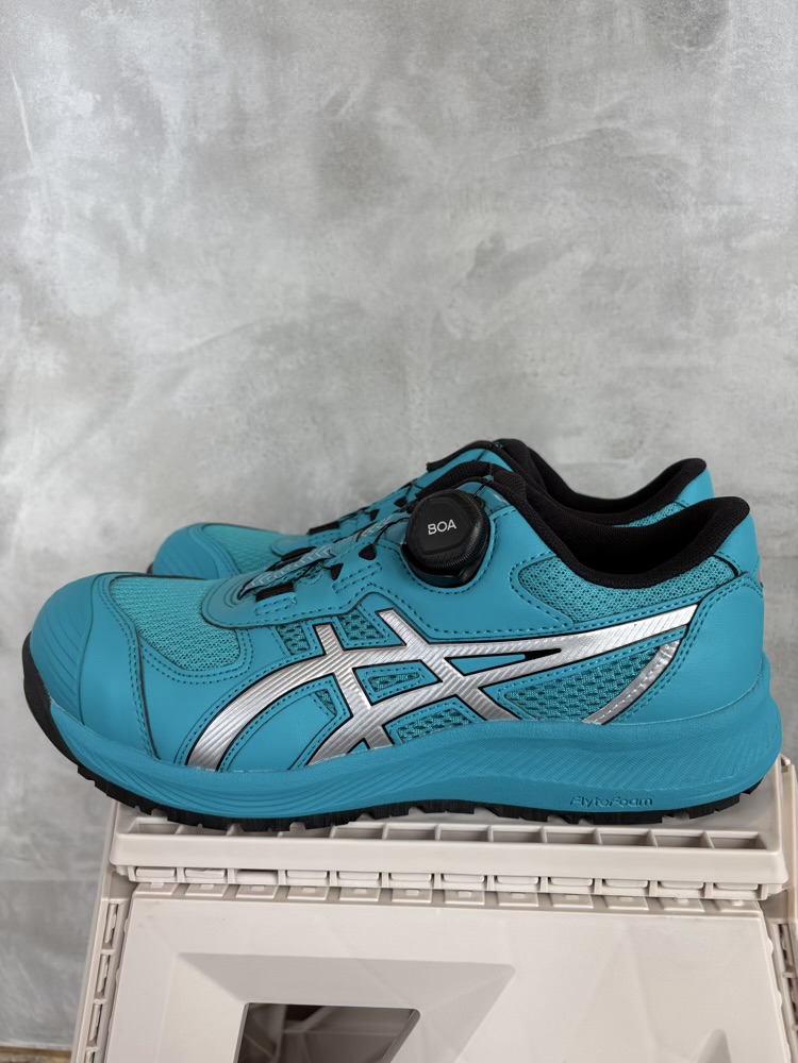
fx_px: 799
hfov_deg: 53.1
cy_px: 532
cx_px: 399
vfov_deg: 67.3
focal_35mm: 26
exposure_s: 1/122
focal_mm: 5.96
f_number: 1.6
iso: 40
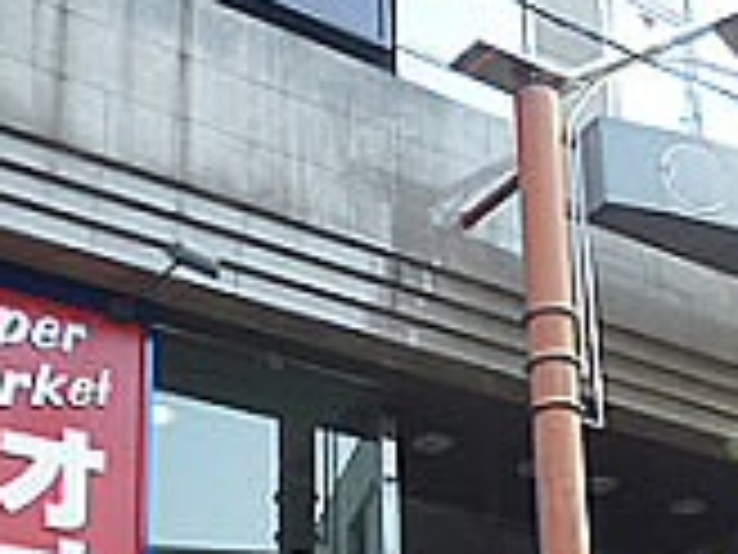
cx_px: 533
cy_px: 646
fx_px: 1556
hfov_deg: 26.4
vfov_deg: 19.1
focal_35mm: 73
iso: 100
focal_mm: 4.4
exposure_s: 1/125
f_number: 2.8
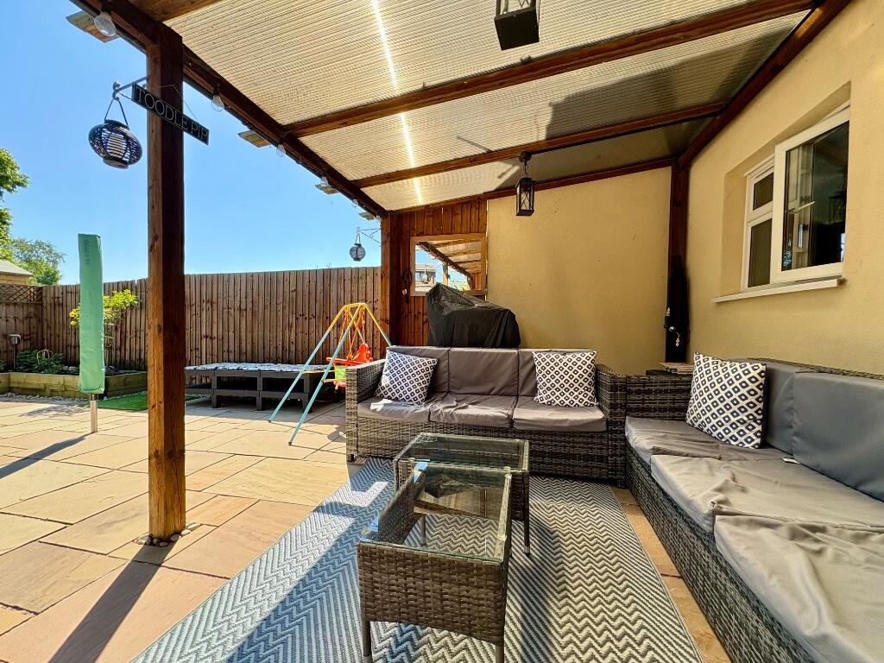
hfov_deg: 102.1
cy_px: 332
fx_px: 358
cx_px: 442
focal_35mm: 14
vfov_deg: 85.7
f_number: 2.2
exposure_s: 1/430
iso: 64
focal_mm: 2.22
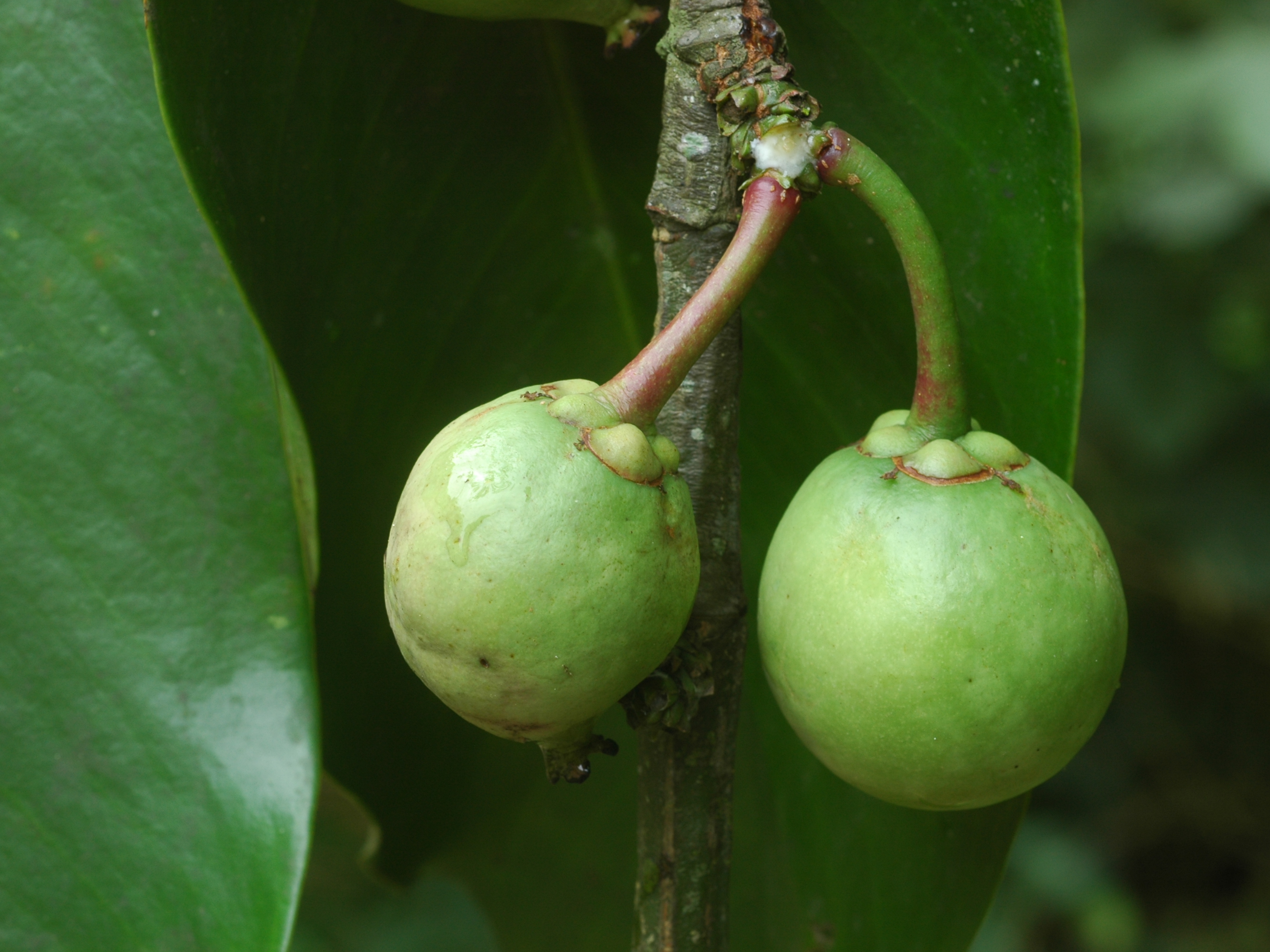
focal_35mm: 98
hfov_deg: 20.0
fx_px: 3595
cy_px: 477
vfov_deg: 15.1
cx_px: 657
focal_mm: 60
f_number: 14
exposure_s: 1/20
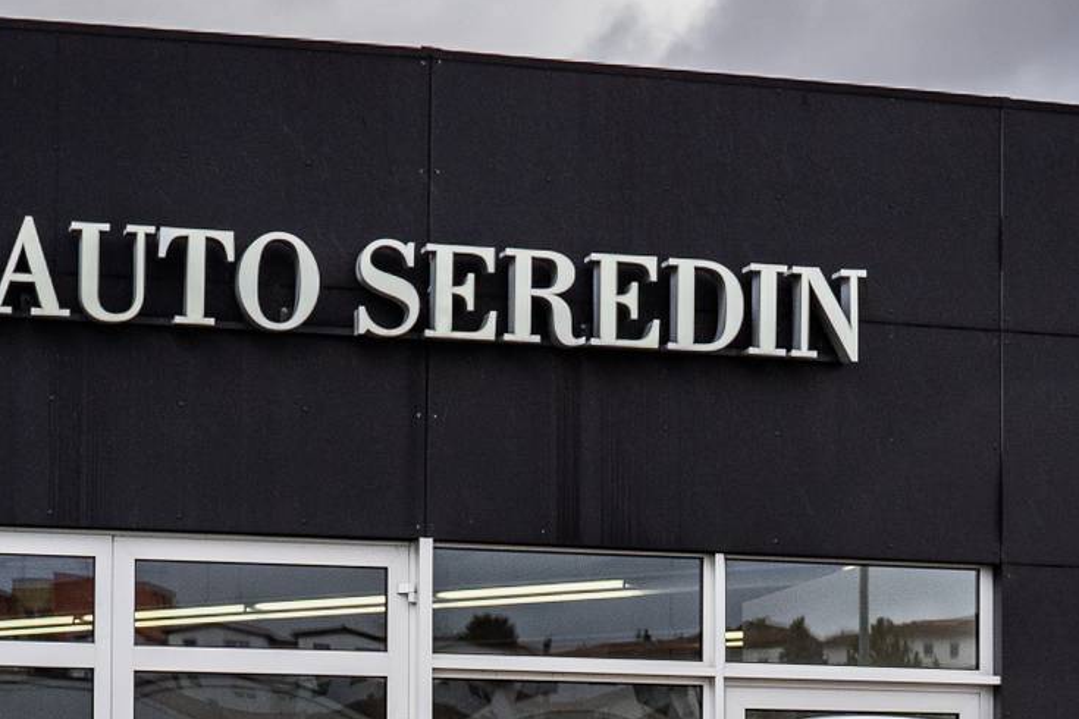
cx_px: 482
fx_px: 2428
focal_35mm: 81
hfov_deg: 25.0
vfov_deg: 16.0
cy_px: 932
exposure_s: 1/125
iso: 500
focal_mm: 31
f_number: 5.6
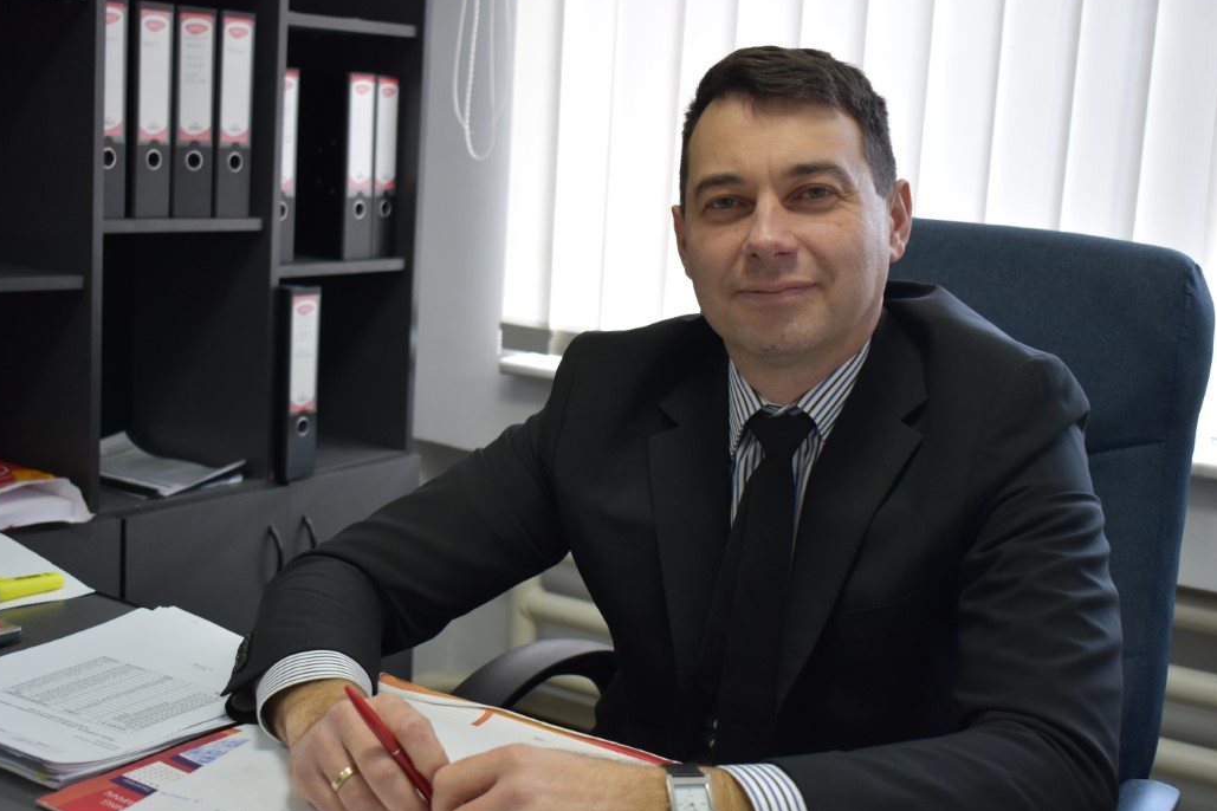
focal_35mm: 47
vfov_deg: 28.6
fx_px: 1589
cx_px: 551
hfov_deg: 41.9
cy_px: 439
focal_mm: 28
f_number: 4.2
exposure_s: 1/60
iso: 800
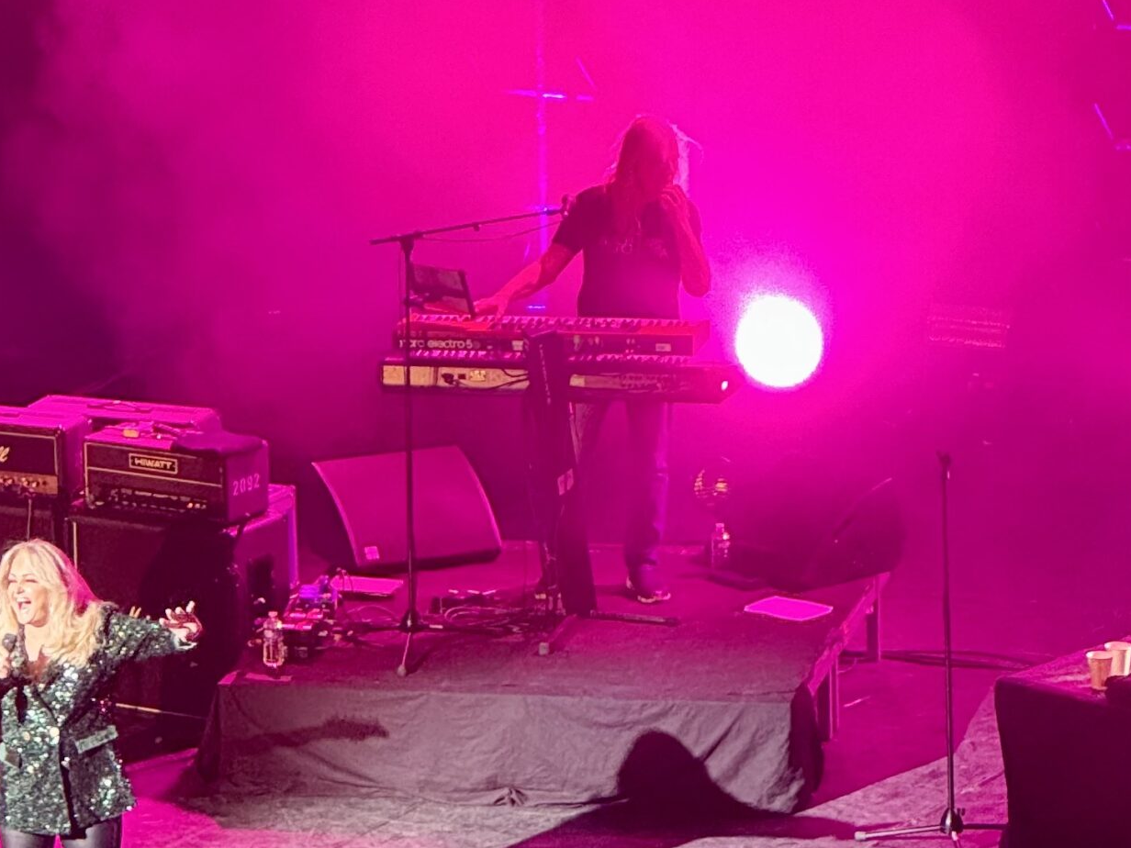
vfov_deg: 9.3
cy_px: 569
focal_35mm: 160
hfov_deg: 12.3
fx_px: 5228
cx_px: 318
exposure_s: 1/46
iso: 640
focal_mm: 9
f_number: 2.8
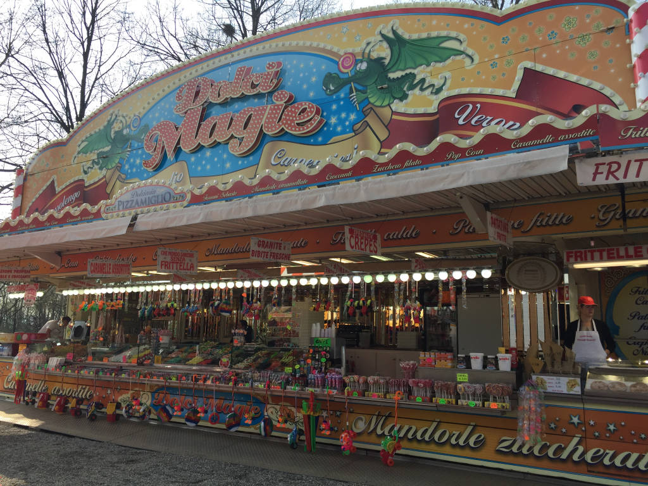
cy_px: 243
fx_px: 543
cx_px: 324
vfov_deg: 48.2
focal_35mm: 29
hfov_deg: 61.7
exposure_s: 1/860
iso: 32
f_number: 2.2
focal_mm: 4.15
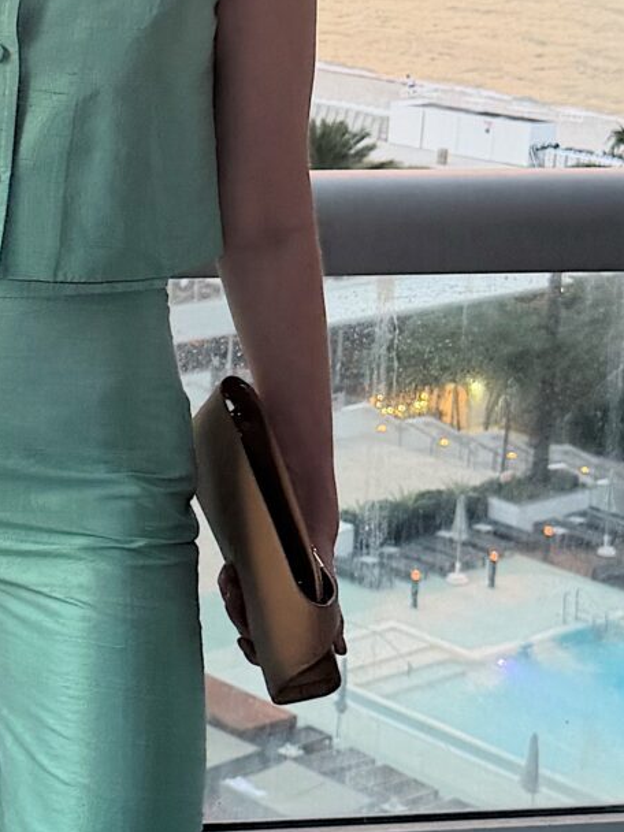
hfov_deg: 14.1
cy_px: 248
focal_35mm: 101
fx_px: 2428
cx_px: -161
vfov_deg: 19.4
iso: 64
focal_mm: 6.76
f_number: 1.78
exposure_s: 1/121
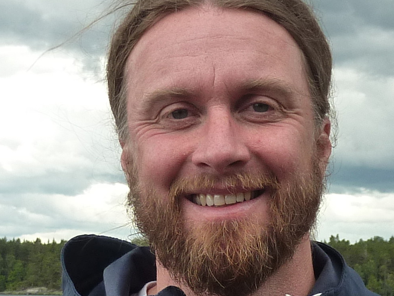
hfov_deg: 14.1
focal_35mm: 140
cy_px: 281
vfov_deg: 10.5
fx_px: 1594
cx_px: 234
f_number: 4
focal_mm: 6.1
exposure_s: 1/250
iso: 125
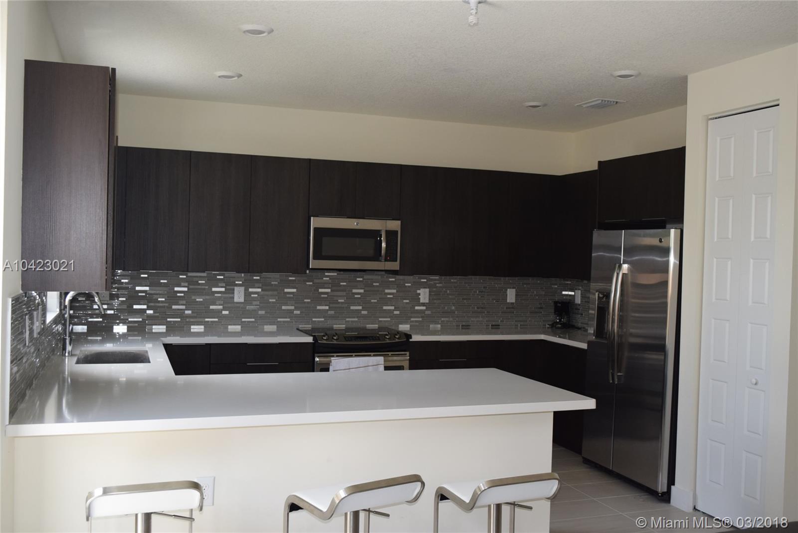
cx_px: 399
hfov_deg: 53.1
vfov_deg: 36.9
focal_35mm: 36
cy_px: 266
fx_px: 798
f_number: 5.6
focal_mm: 24
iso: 800
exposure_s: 1/125
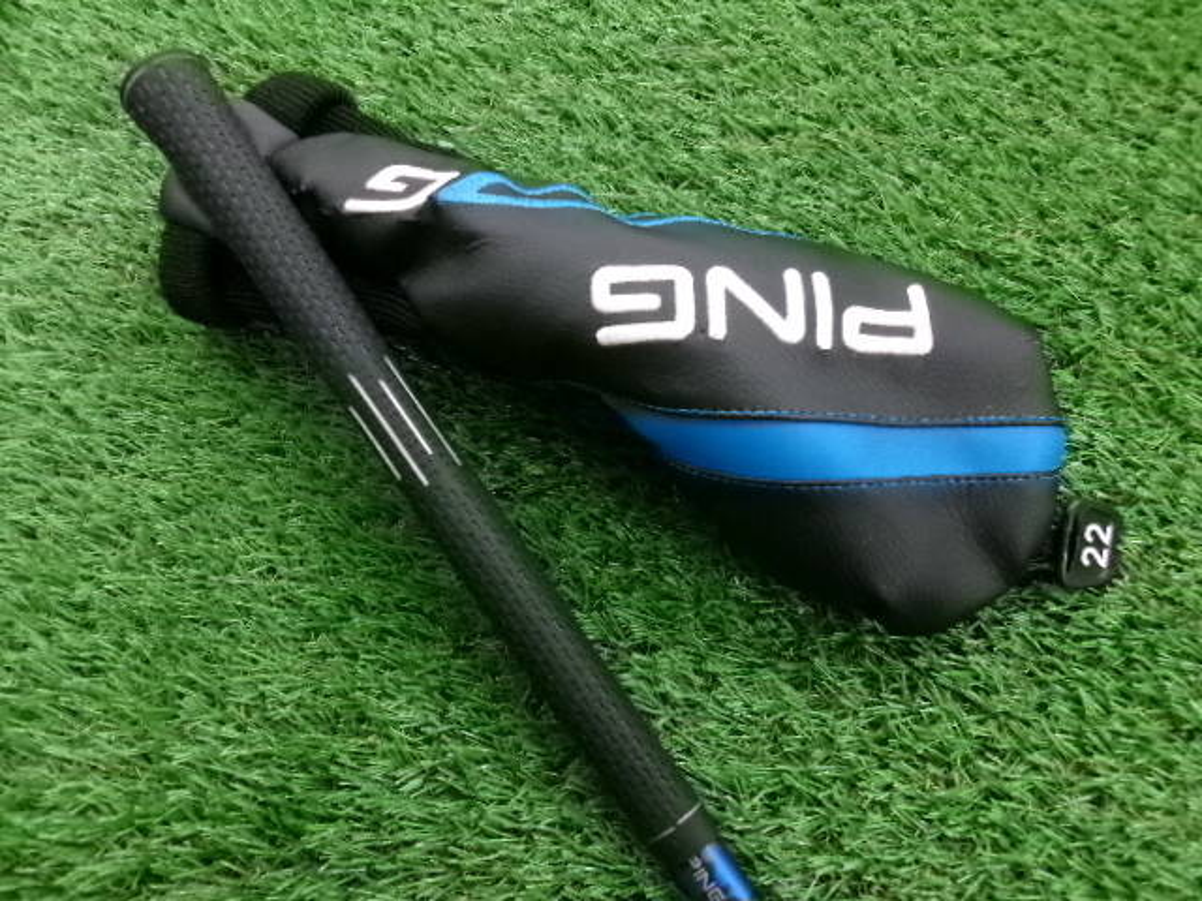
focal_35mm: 28
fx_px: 972
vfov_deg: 49.7
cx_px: 601
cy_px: 450
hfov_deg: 63.4
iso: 800
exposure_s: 1/34
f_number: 3.9
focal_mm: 5.1
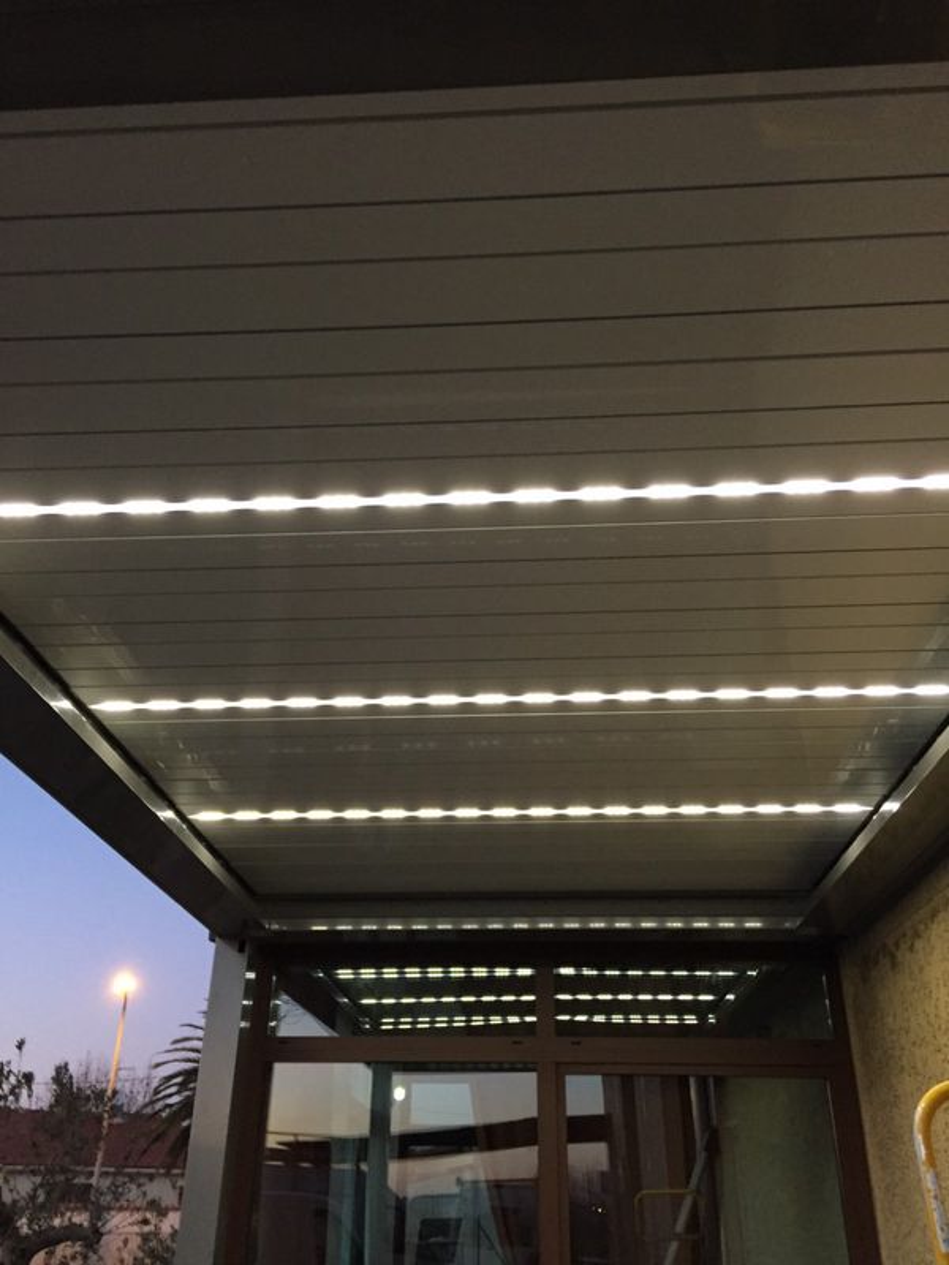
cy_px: 632
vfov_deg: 61.7
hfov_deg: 48.2
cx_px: 474
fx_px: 1060
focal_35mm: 29
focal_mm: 4.15
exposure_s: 1/33
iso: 250
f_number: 2.2
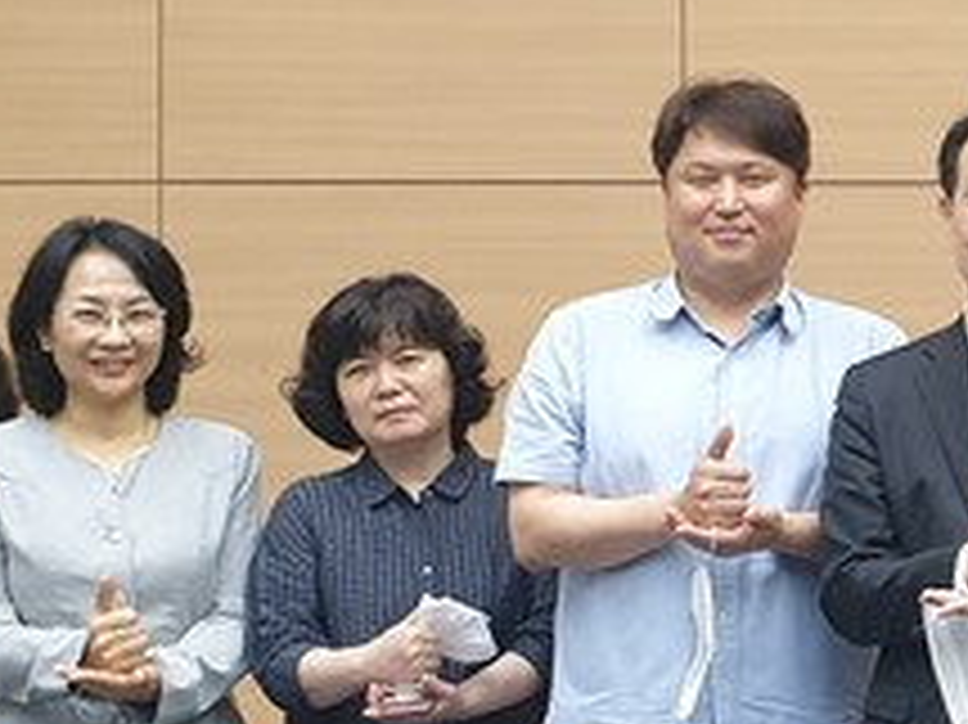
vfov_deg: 12.8
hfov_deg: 16.1
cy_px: 324
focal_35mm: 116
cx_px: 1238
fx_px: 3242
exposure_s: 1/60
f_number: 2.4
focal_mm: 4.3
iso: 400
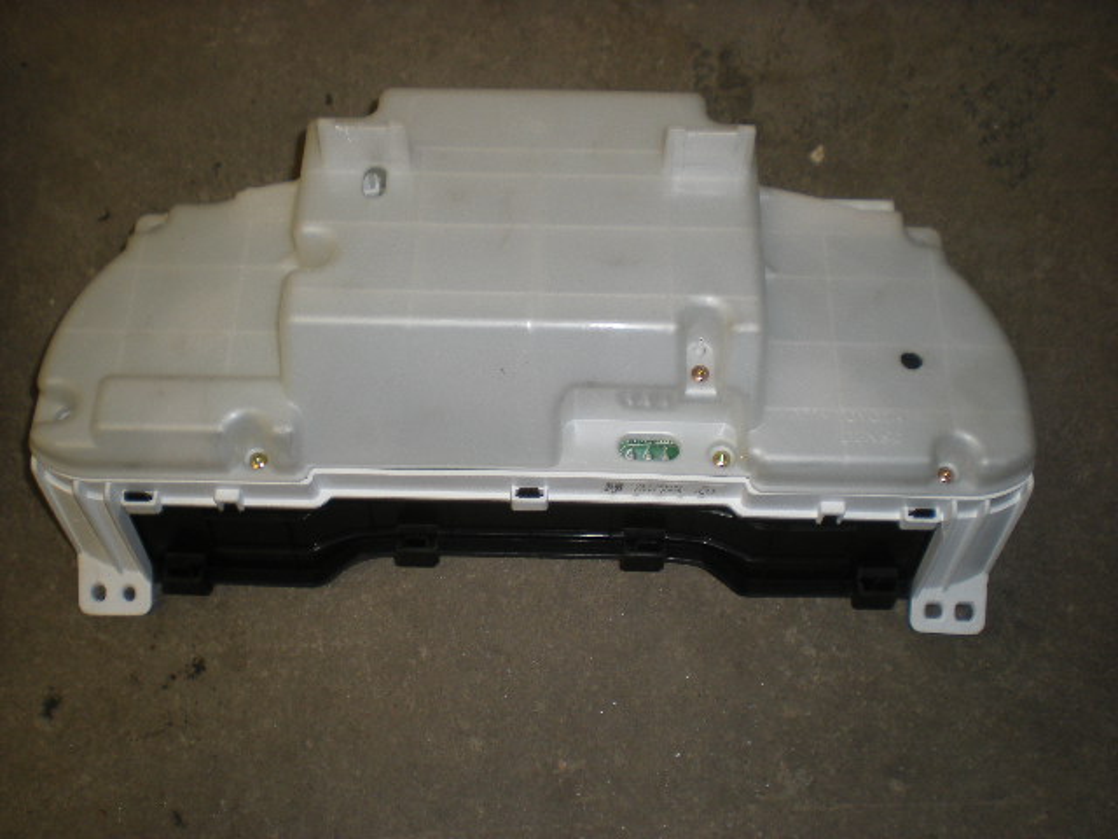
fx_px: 1227
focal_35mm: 38
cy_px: 420
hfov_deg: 49.0
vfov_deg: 37.7
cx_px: 559
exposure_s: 1/30
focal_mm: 6.3
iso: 64
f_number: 3.1
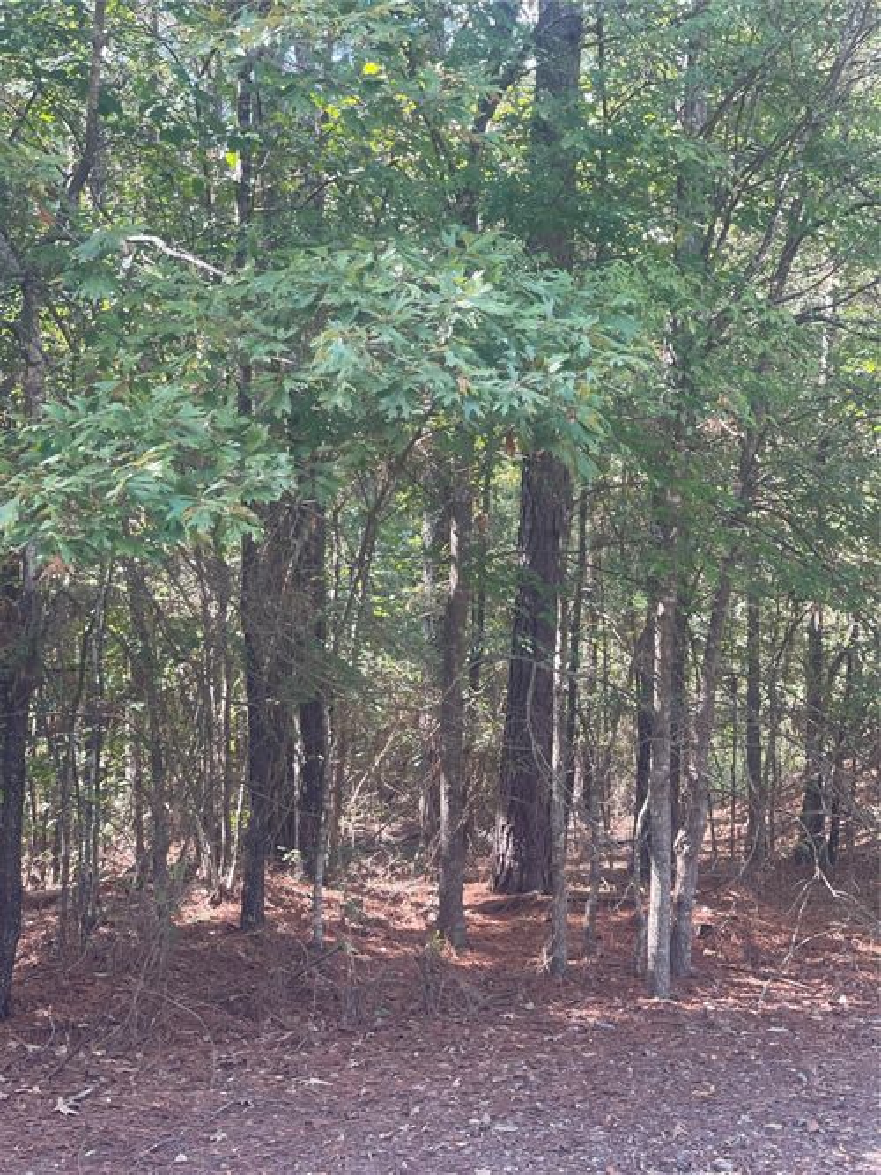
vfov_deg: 30.3
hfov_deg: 22.9
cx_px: 440
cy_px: 588
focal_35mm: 64
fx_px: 2172
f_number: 2.2
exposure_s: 1/121
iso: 80
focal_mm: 7.5
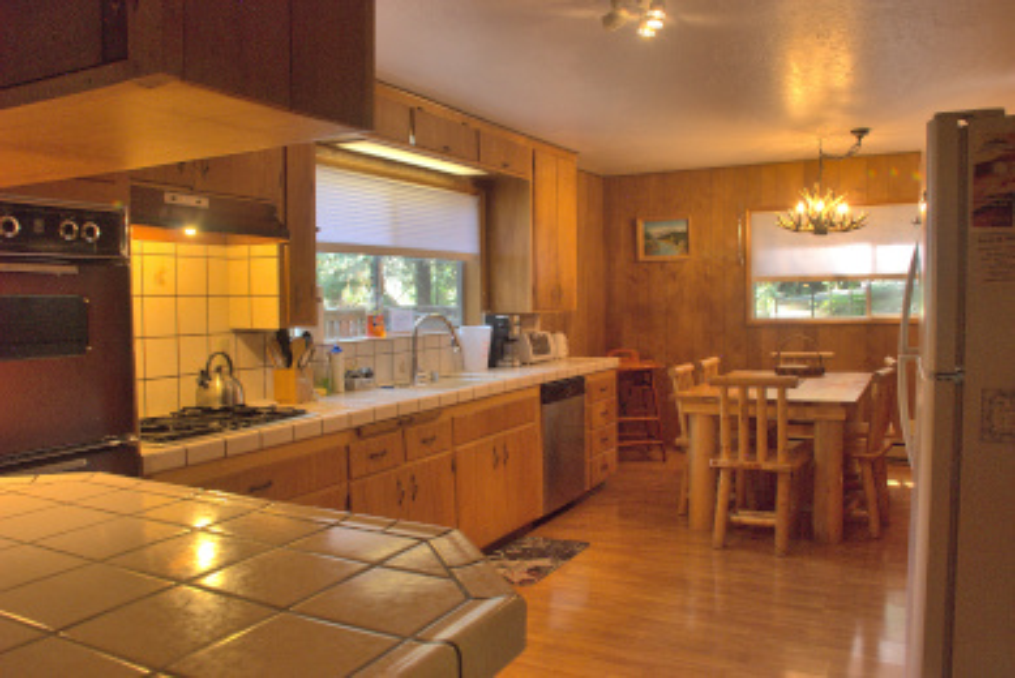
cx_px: 508
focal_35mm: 30
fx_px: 846
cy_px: 339
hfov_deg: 61.9
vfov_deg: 43.7
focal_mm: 20
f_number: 10
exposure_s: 1/10
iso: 1600
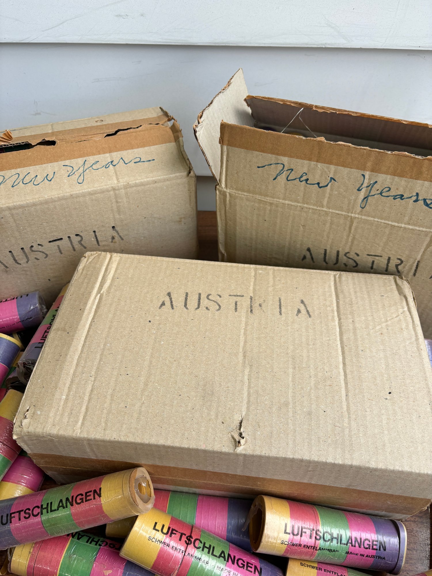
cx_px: 216
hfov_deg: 53.1
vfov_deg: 67.3
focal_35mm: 26
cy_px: 288
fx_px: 433
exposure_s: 1/505
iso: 50
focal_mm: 5.96
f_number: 1.6
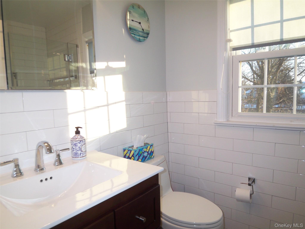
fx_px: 203
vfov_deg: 58.9
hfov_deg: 73.9
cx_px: 152
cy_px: 114
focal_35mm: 23
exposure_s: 1/30
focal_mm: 3.8
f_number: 2.8
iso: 50
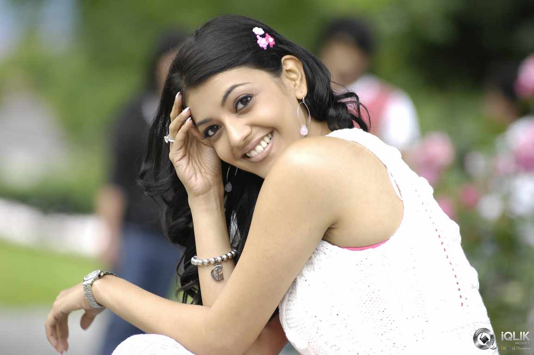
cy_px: 178
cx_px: 267
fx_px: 4446
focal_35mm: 300
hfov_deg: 6.9
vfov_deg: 4.6
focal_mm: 200
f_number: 4
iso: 200
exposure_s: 1/250
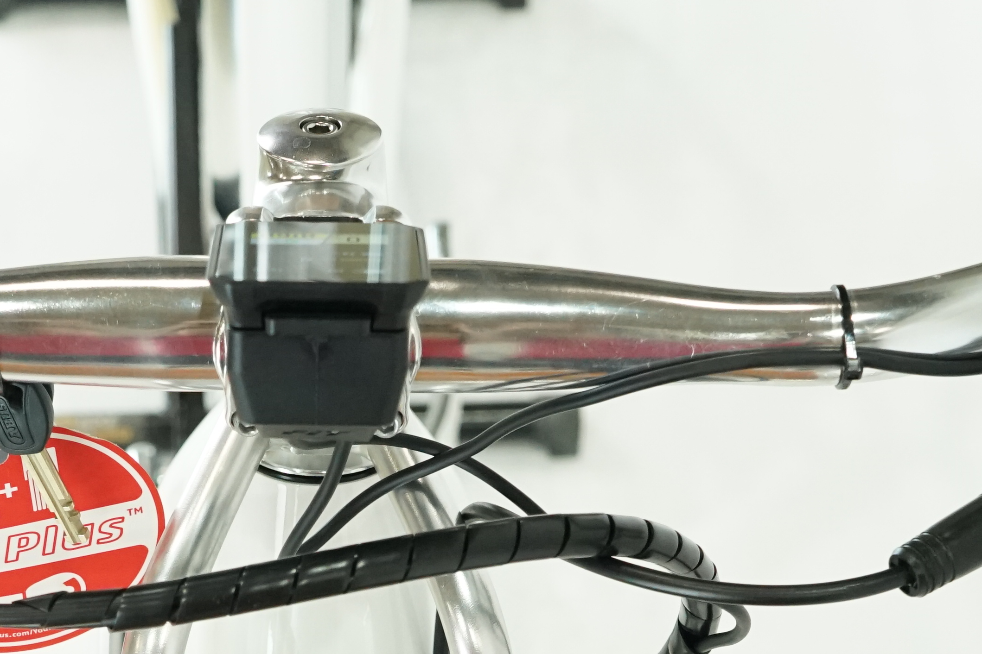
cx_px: 319
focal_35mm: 102
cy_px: 834
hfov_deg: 19.9
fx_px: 2782
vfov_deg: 13.0
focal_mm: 36
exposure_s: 1/200
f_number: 6.3
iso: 2500
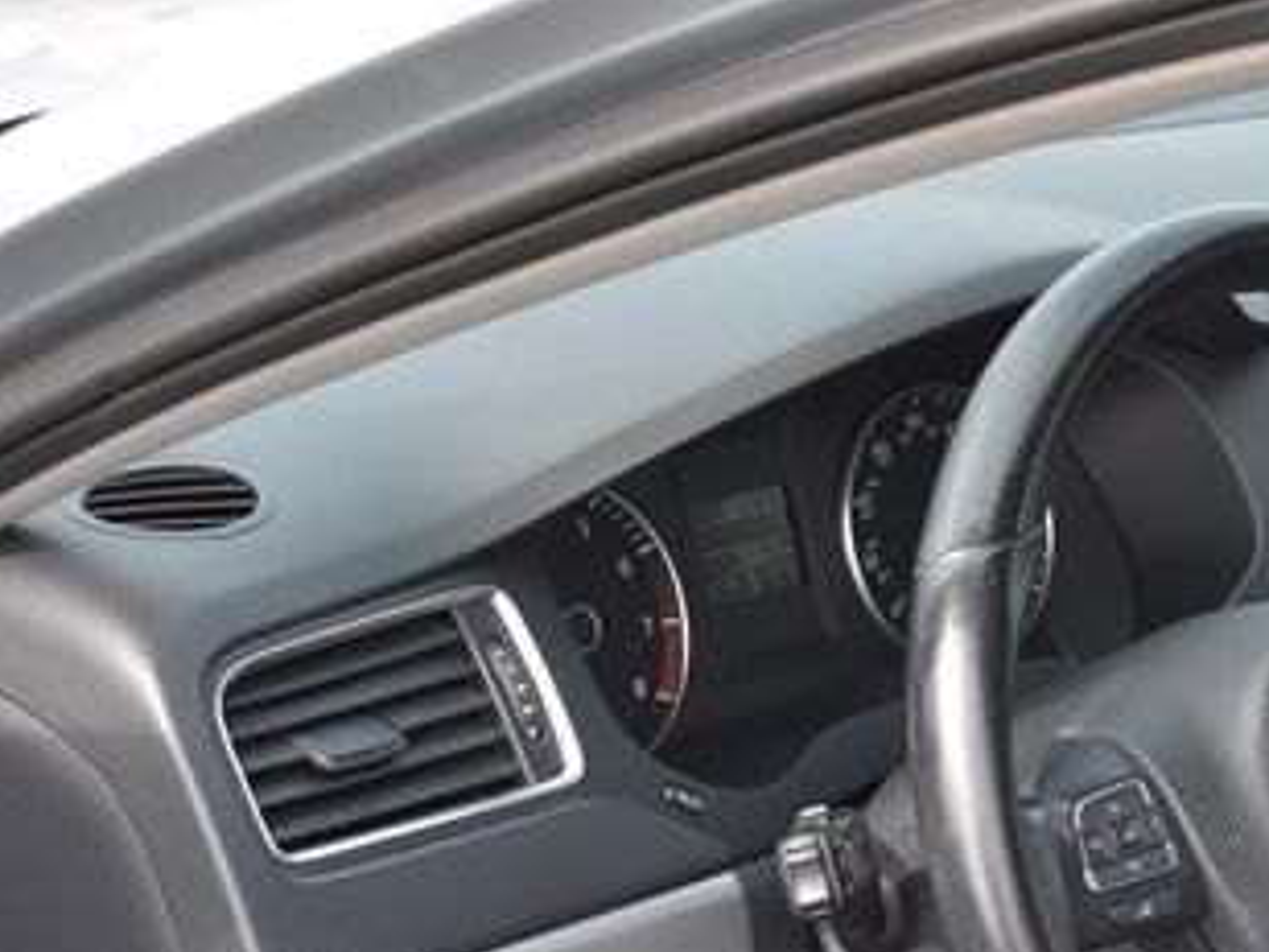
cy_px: 806
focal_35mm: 135
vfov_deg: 10.9
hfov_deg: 14.4
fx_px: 4949
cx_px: 1182
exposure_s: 1/250
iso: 400
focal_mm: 45
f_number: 5.6
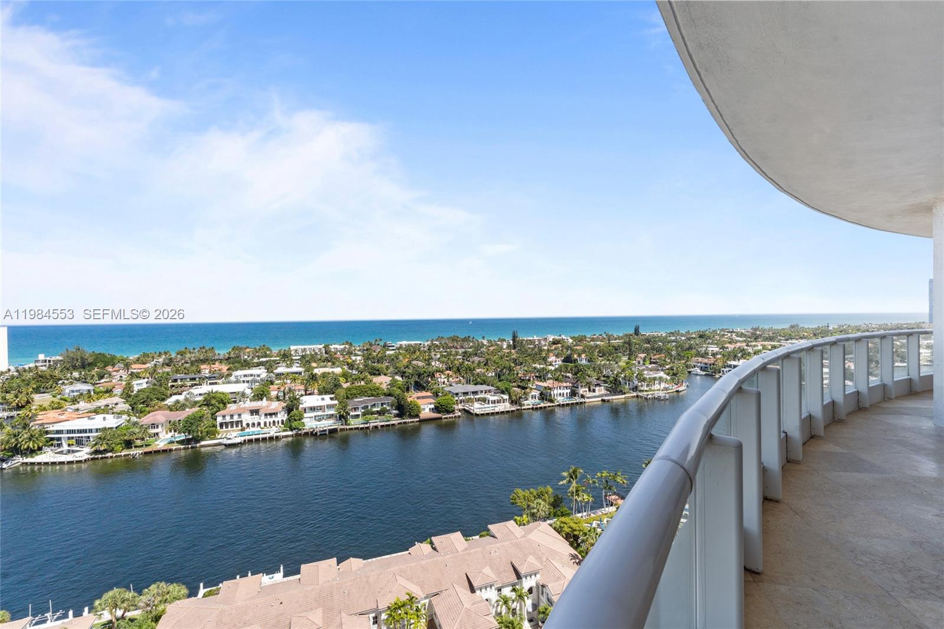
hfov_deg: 96.7
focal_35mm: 16
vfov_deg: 73.7
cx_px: 472
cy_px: 314
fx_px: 419
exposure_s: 1/125
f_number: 13
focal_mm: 16
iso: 250
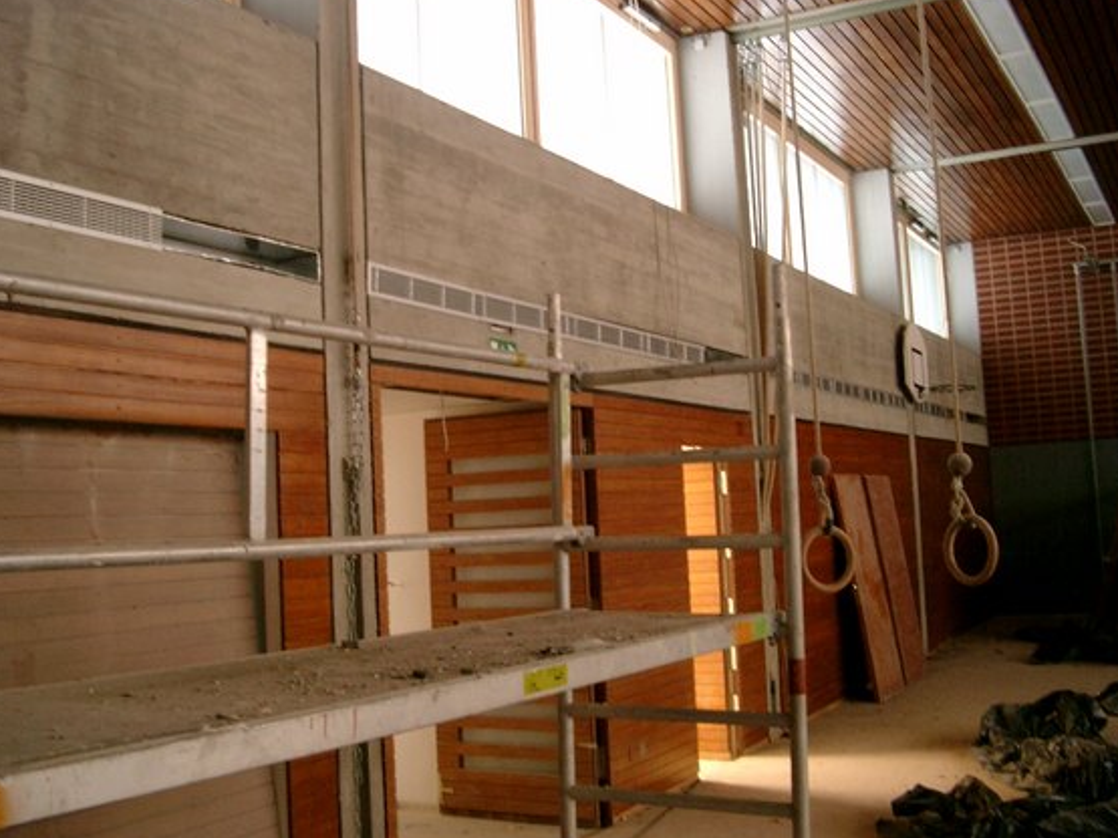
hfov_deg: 46.8
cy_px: 393
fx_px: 1292
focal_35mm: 40
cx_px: 528
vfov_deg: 35.9
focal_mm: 7.6
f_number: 2.6
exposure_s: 1/8
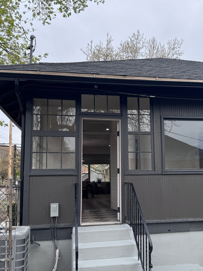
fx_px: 266
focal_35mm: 34
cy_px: 151
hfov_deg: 41.6
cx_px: 123
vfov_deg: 53.8
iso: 80
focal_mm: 6.76
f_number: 1.78
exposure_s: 1/1026
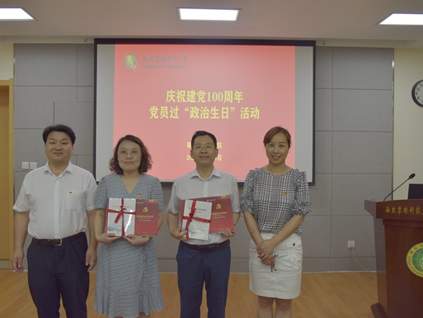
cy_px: 163
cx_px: 204
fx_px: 330
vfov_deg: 51.4
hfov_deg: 65.3
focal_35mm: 27
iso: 500
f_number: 5.6
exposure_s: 1/125
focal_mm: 24
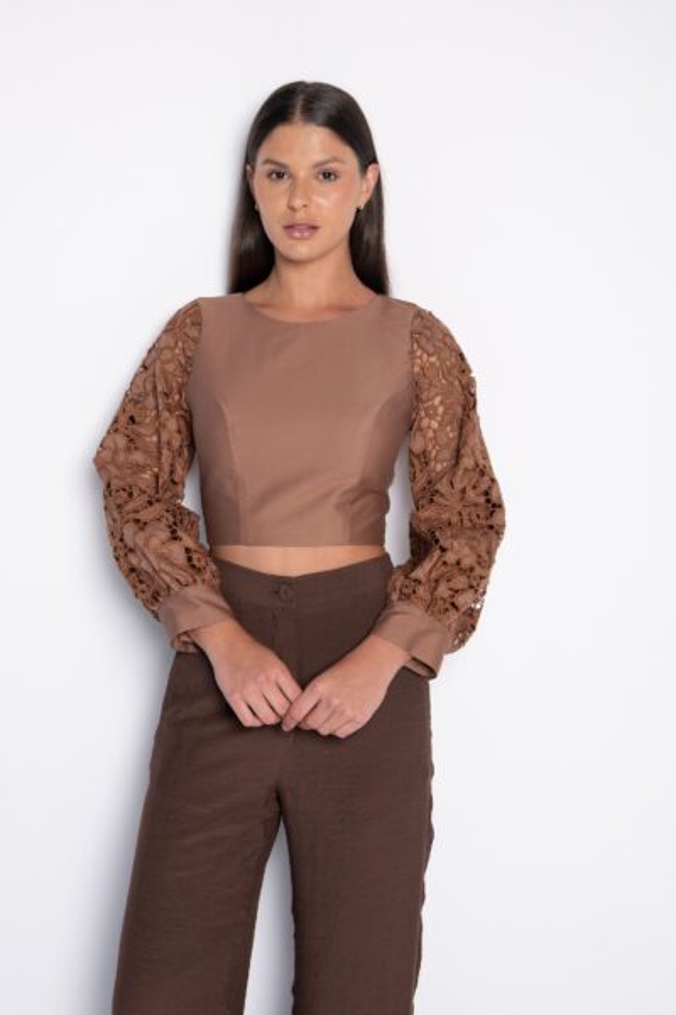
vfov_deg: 44.5
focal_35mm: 44
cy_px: 508
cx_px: 338
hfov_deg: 30.5
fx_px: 1241
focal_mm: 44
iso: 200
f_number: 5
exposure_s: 1/160
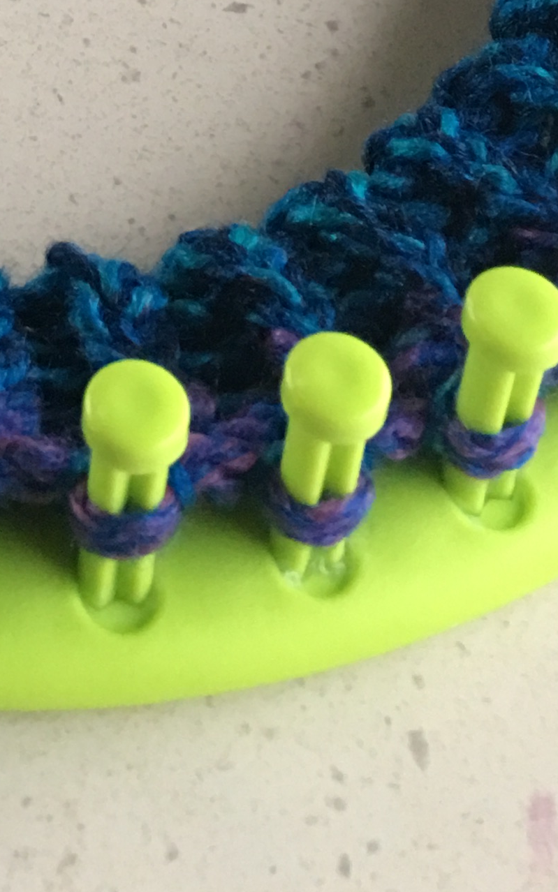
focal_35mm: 97
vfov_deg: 18.7
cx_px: -136
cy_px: -476
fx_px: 2360
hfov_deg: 13.1
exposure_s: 1/10
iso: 100
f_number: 2.2
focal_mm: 4.15
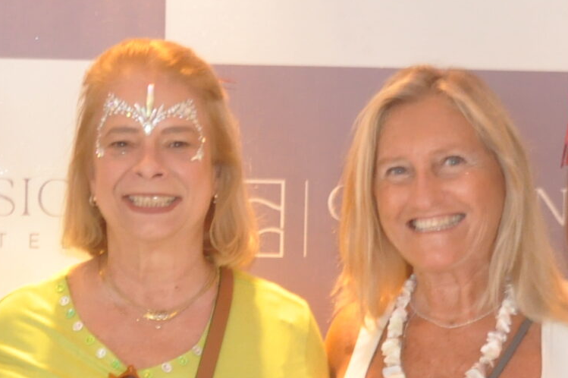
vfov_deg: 11.1
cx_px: 40
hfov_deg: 16.4
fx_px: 1939
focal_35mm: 123
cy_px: 338
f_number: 7.1
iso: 1250
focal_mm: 24
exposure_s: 1/20
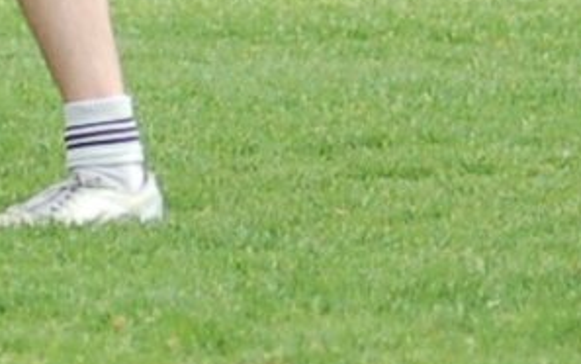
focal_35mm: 1074
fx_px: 17012
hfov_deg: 2.0
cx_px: -558
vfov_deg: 1.2
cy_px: -403
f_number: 4.2
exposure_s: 1/1000
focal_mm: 95
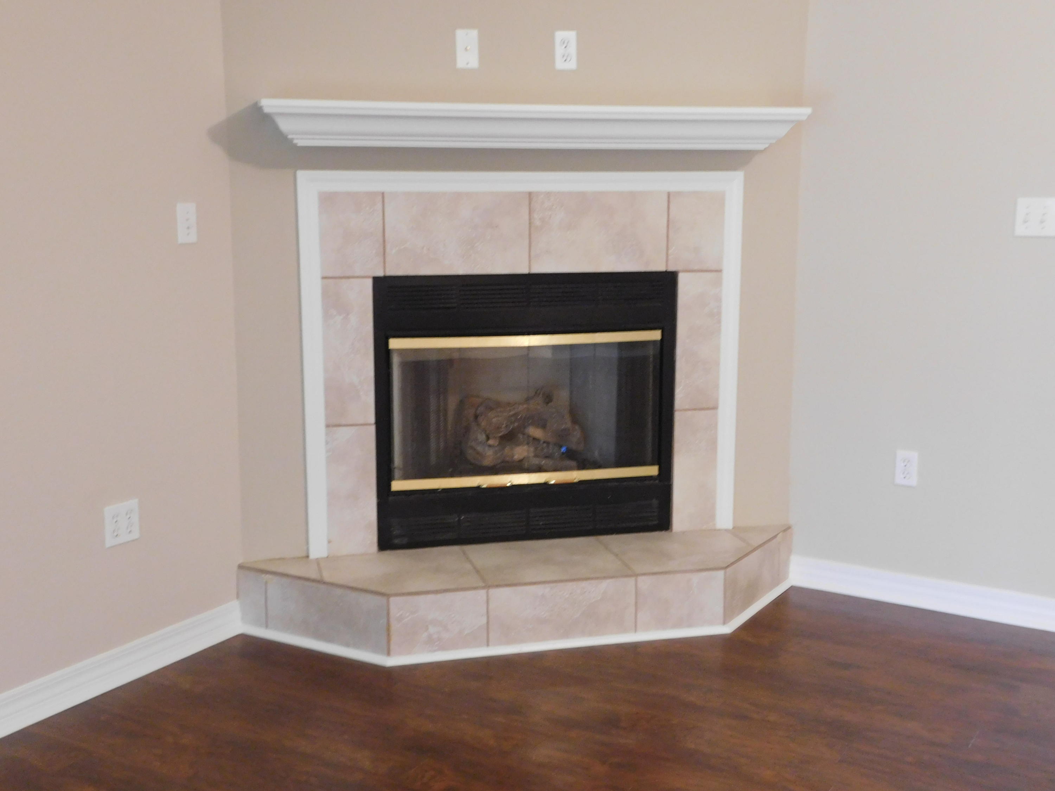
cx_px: 528
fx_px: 1219
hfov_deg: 46.8
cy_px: 396
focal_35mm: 40
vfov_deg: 36.0
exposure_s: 1/8
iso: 400
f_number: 3.6
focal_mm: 7.1
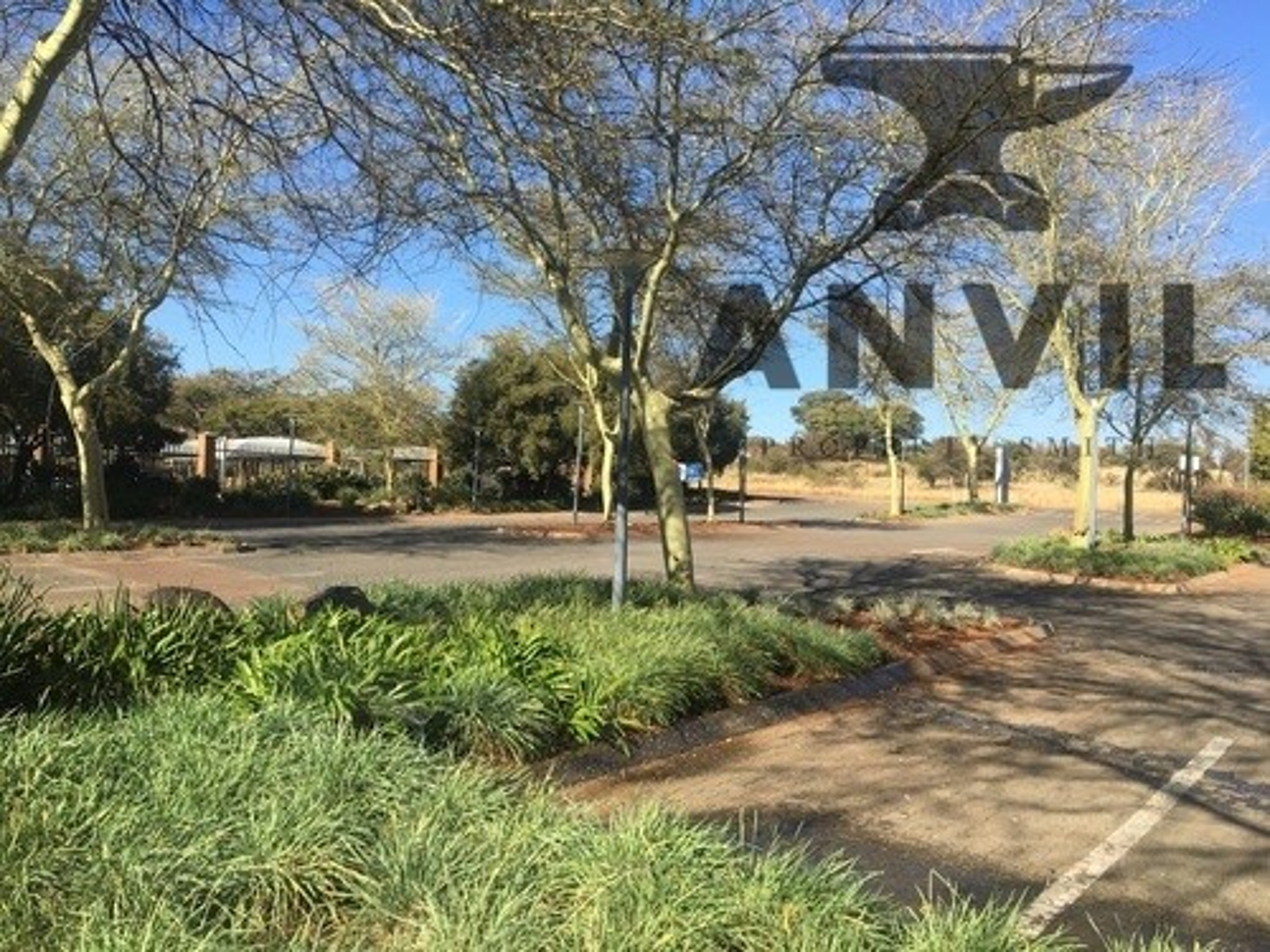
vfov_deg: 48.2
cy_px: 476
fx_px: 1064
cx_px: 635
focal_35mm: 29
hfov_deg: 61.7
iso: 25
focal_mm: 4.15
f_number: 2.2
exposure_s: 1/938
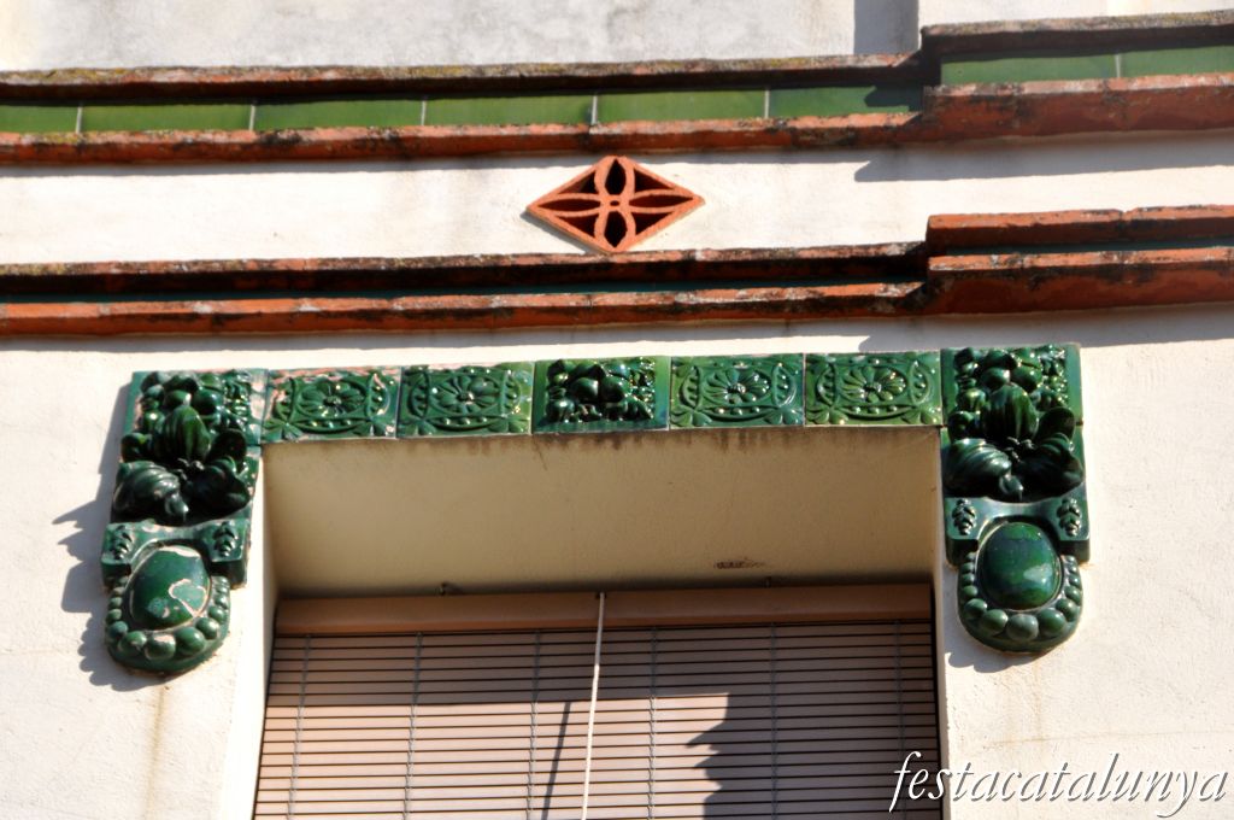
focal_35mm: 180
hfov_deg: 11.4
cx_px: 617
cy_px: 410
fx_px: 6162
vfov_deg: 7.6
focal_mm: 120
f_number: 11
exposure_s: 1/500
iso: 500
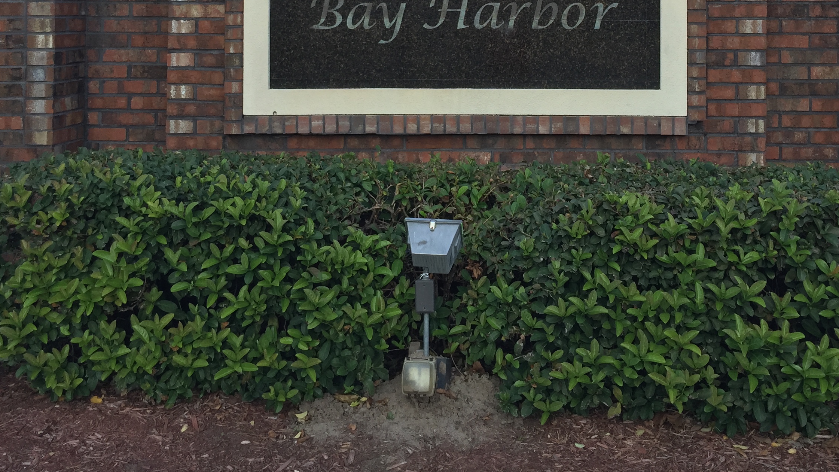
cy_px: 16
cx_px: 469
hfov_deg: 44.5
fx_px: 1023
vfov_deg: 24.9
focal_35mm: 46
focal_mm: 4.15
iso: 32
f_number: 2.2
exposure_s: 1/565
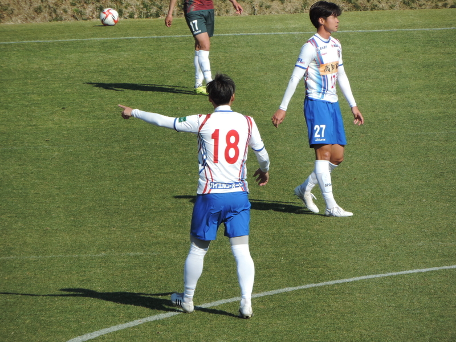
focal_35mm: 550
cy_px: 171
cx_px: 228
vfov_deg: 2.7
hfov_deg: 3.6
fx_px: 7245
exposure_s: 1/500
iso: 80
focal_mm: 98.1
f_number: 4.9
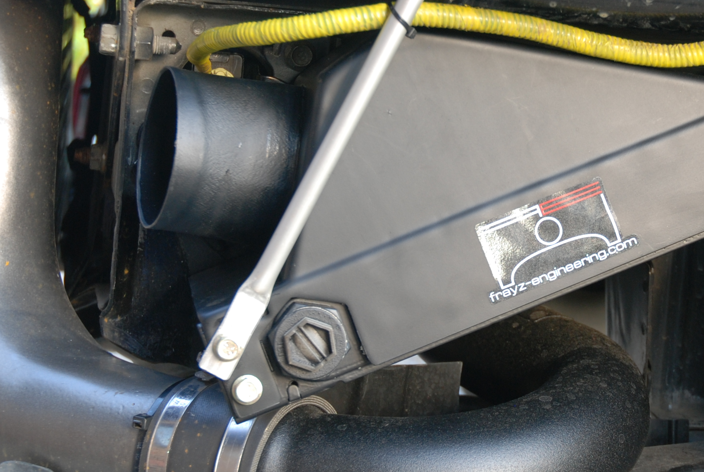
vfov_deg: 13.4
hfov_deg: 19.9
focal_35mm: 102
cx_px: 508
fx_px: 1997
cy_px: 173
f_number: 4.5
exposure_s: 1/25
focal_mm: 34
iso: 160
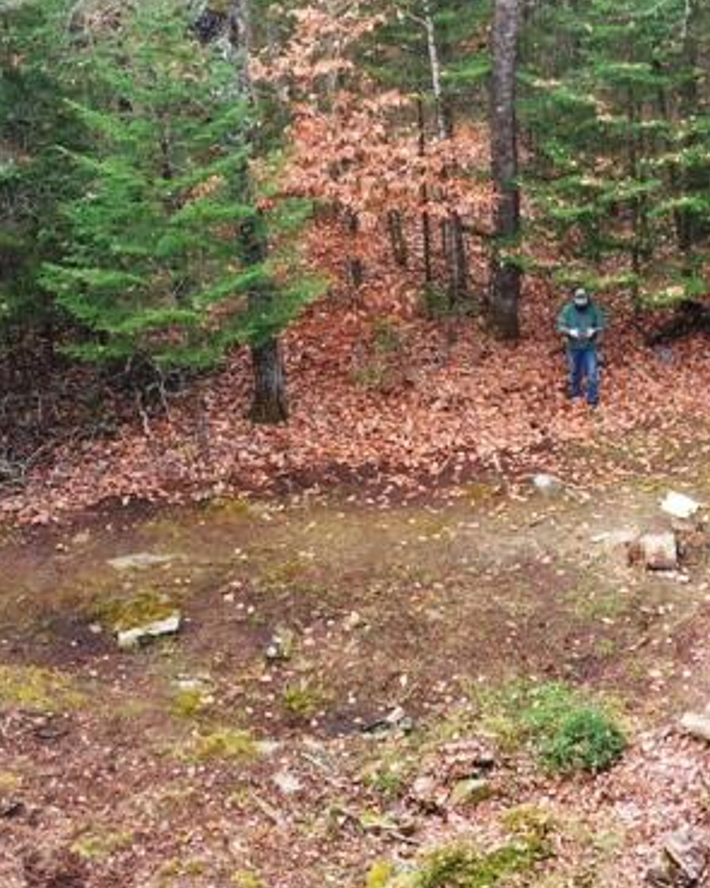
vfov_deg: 25.9
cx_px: 749
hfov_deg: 20.2
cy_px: 268
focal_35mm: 73
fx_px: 1918
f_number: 4.5
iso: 400
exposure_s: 1/160
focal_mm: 10.26
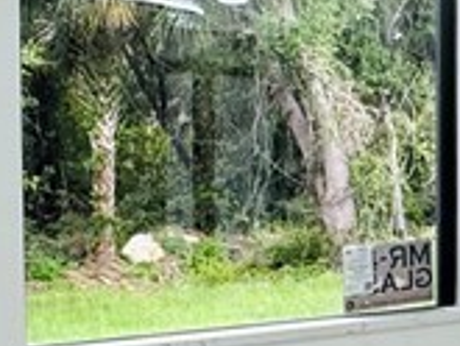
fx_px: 1157
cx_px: 611
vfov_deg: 17.0
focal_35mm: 87
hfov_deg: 20.4
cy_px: 209
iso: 100
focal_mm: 2.22
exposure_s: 1/120
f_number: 2.2
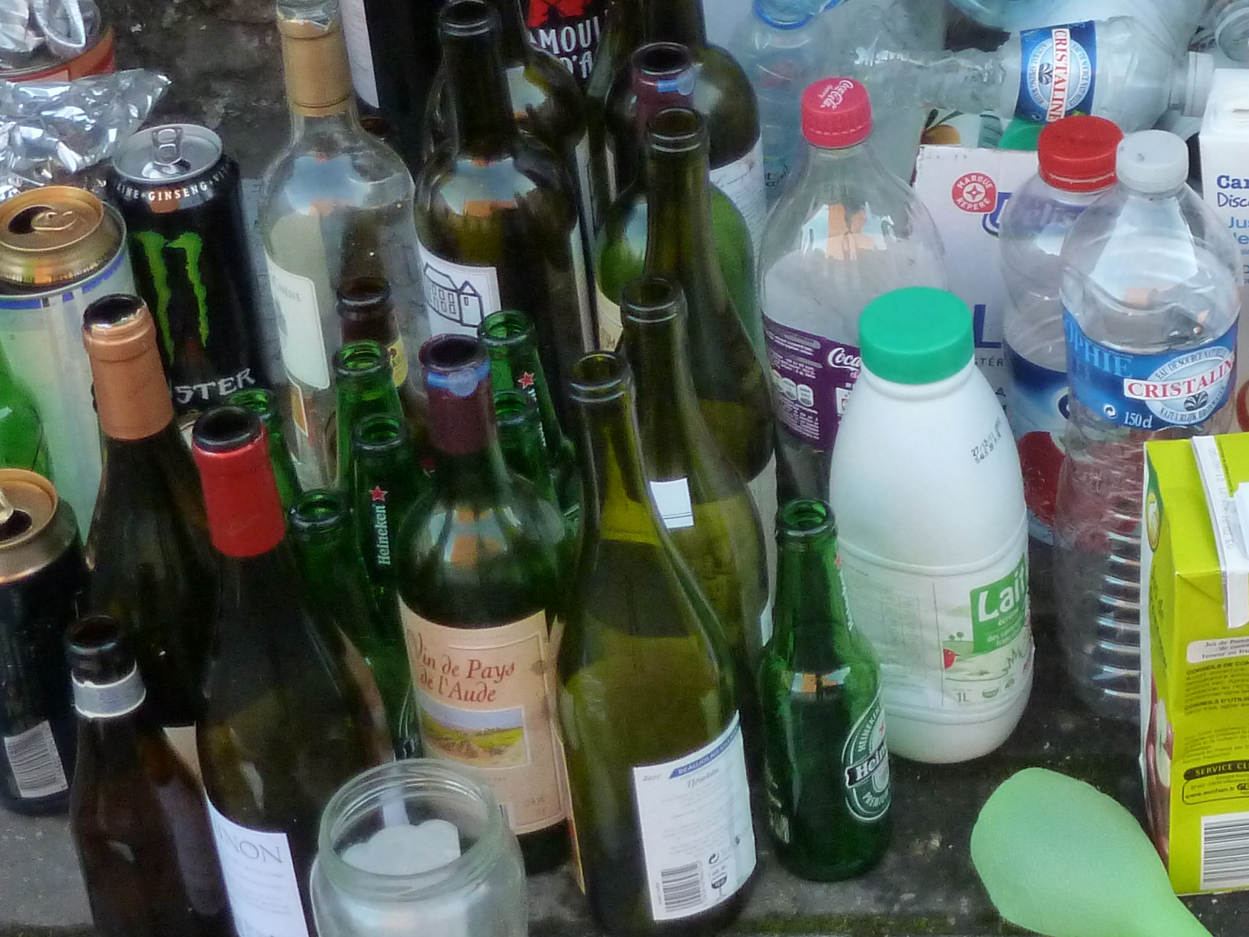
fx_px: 4006
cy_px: 218
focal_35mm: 111
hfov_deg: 17.4
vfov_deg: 13.3
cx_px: 1222
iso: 400
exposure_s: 1/60
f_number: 4
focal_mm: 8
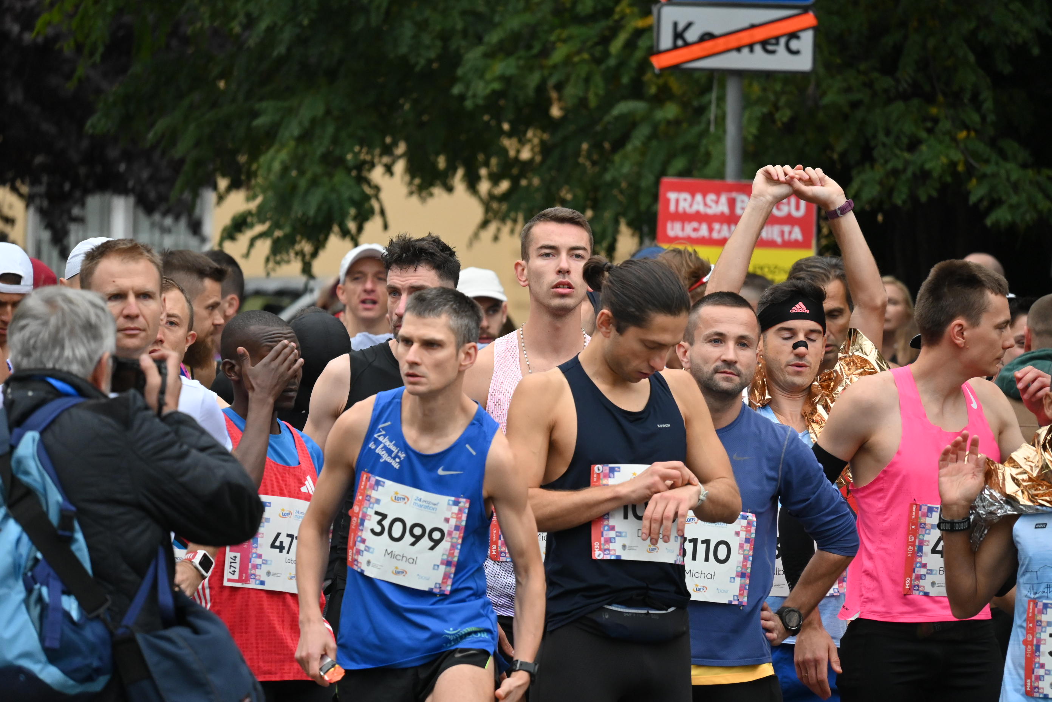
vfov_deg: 3.7
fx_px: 10957
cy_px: 351
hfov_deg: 5.5
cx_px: 526
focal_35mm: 375
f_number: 6.3
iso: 1800
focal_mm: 250
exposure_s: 1/500
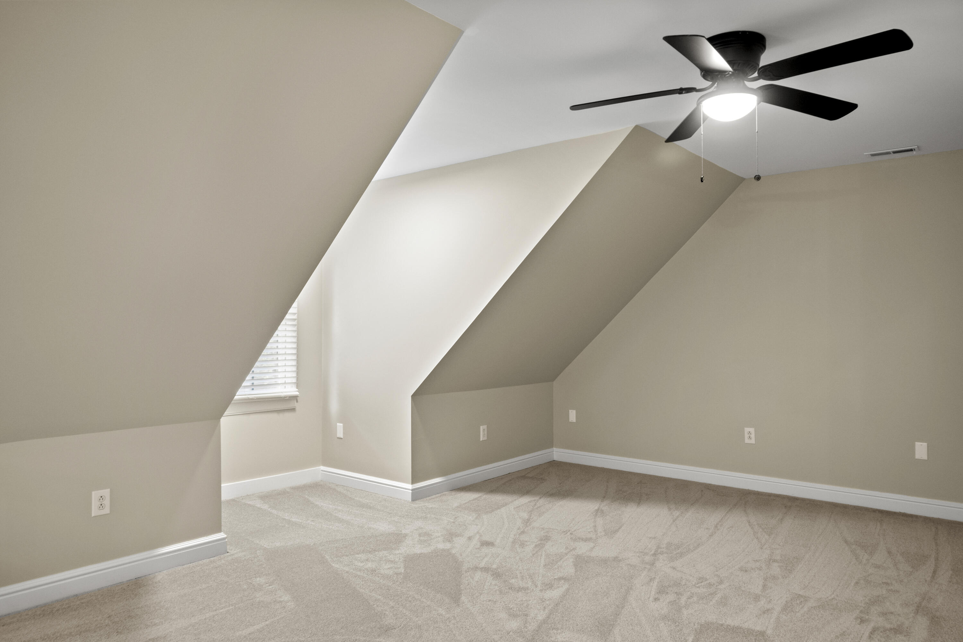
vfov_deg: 53.1
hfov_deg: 73.7
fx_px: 642
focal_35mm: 24
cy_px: 321
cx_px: 482
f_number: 7.1
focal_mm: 16
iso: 400
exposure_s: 1/2.5
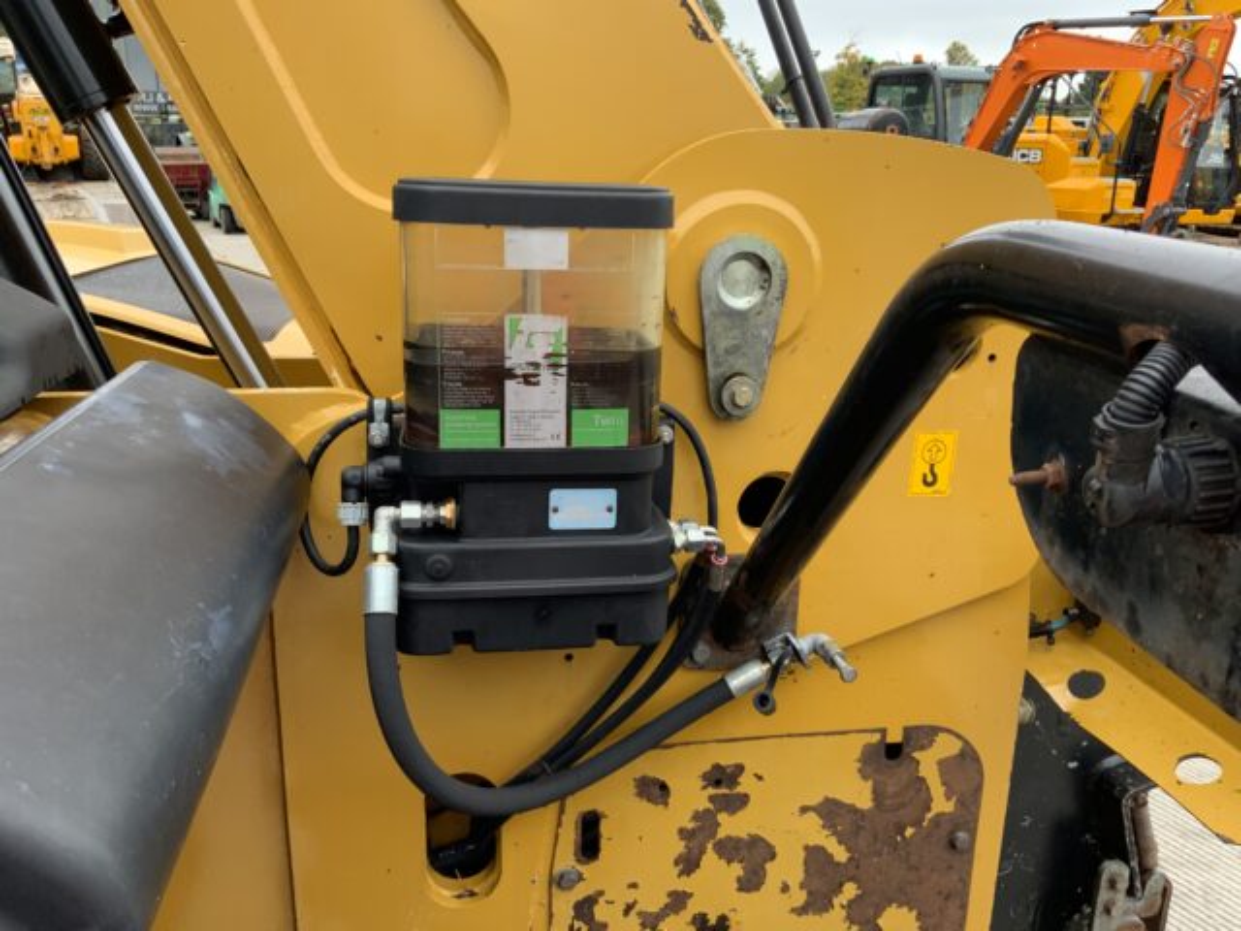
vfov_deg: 48.2
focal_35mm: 29
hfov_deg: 61.7
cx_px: 620
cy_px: 466
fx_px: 1040
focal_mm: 3
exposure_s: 1/122
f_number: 1.8
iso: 32
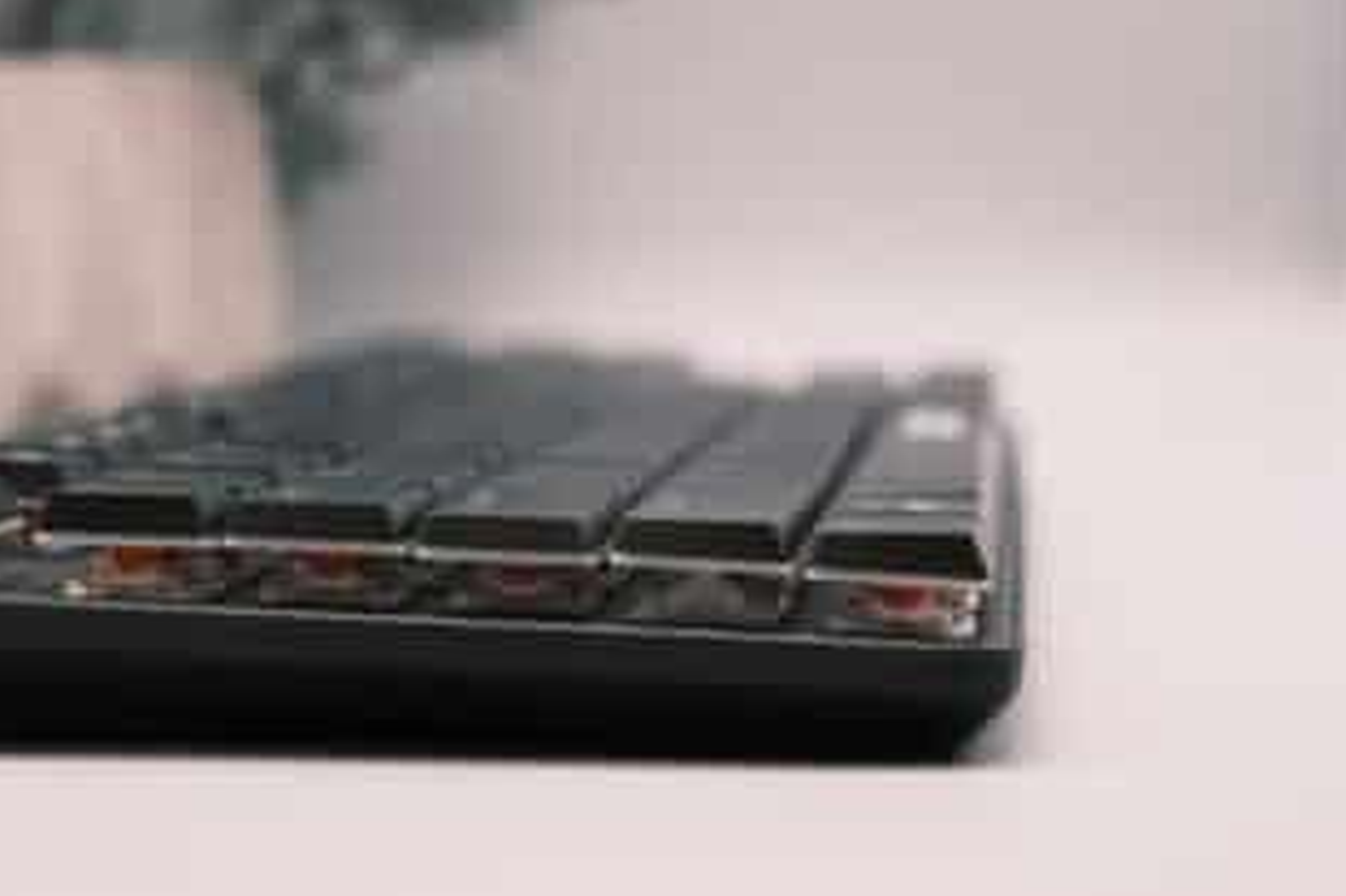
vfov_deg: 14.5
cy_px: 346
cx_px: 550
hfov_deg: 21.7
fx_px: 3513
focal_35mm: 94
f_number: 4.8
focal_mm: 50
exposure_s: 1/150
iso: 640
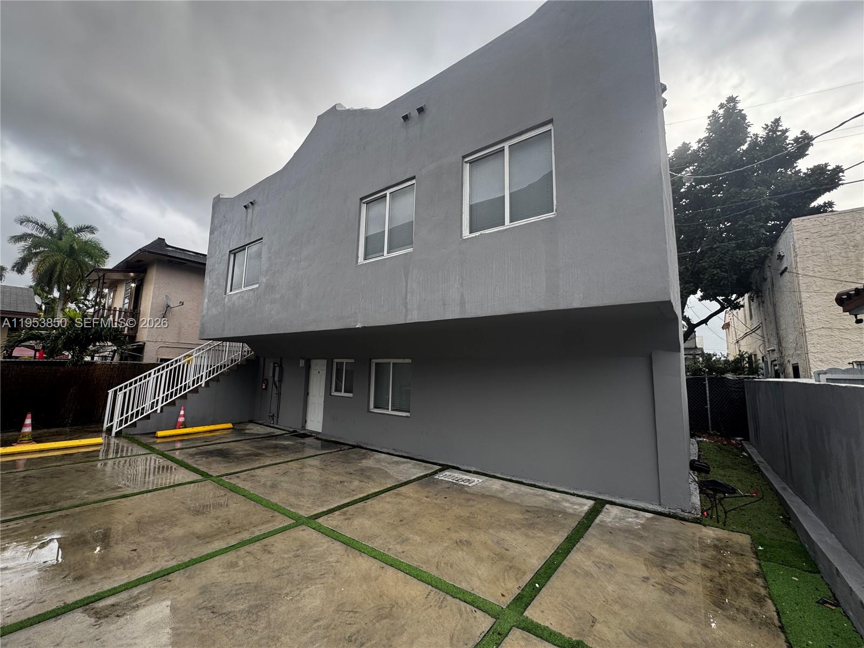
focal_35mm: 14
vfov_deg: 85.7
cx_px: 432
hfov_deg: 102.1
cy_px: 324
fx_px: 349
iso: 40
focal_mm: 2.22
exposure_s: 1/177
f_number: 2.2
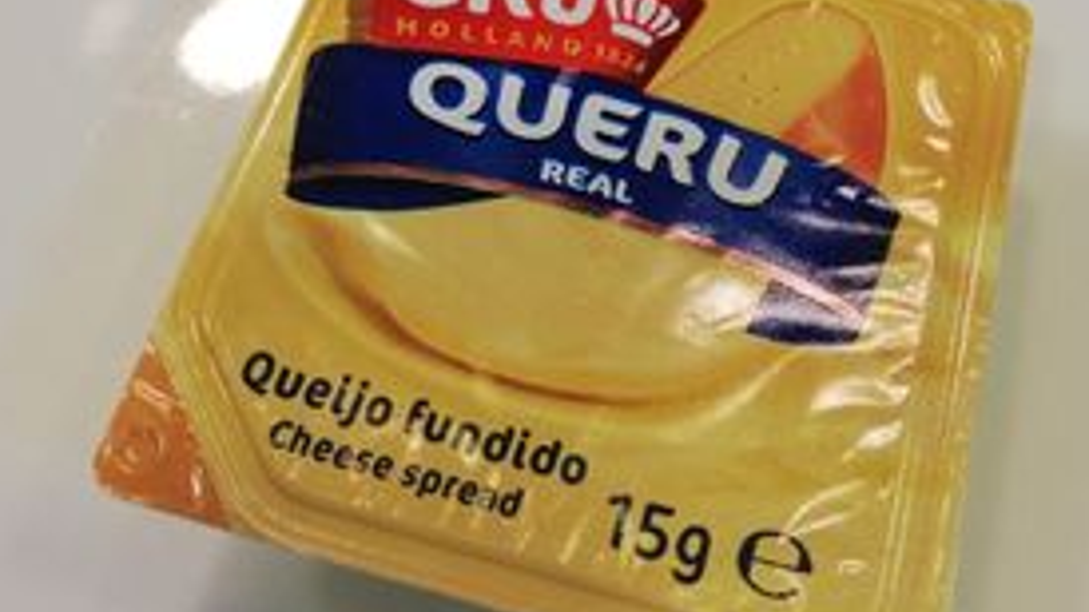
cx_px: 588
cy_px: 139
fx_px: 1270
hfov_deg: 46.4
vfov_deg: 26.7
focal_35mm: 44
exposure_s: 1/50
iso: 200
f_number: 2.2
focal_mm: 3.81
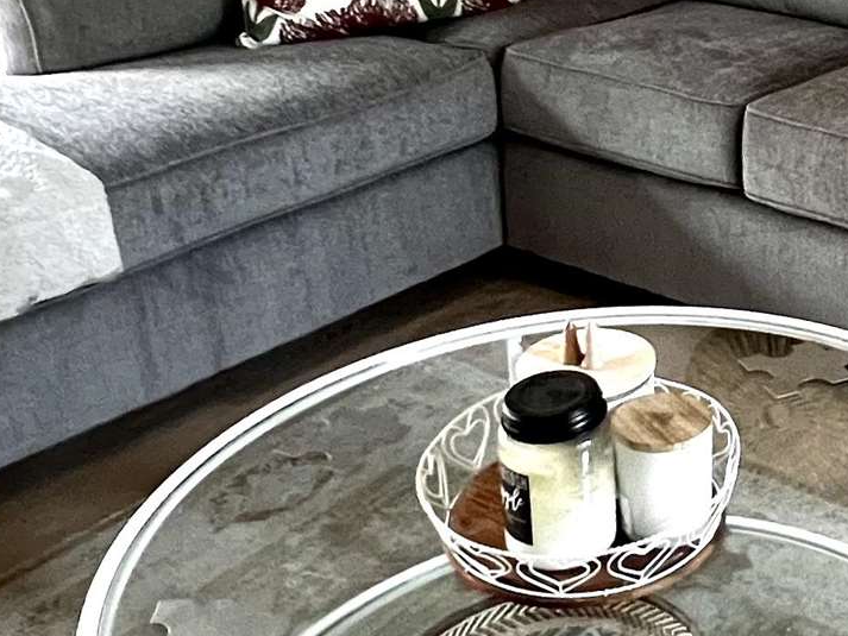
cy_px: 84
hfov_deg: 32.2
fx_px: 1372
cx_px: 806
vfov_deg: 25.4
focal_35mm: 56
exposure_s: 1/60
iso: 500
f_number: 1.8
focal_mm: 1.57
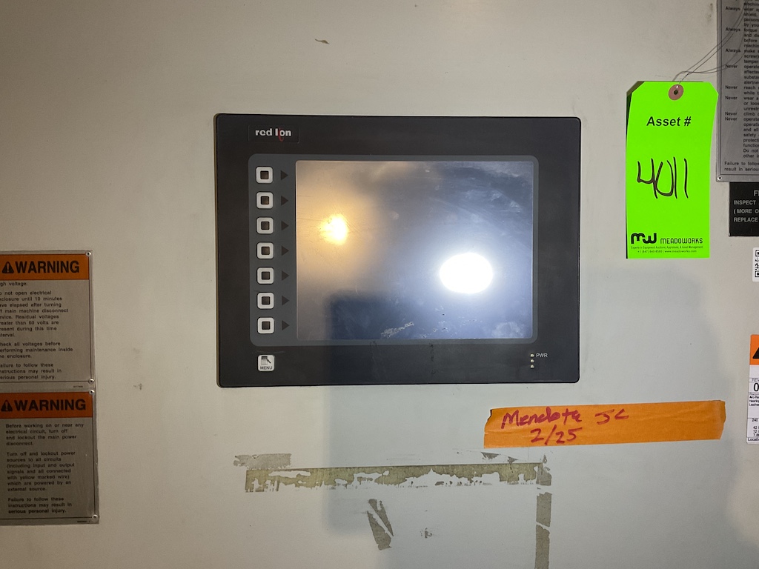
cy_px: 284
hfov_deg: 61.7
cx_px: 380
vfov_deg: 48.2
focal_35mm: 29
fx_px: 636
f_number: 1.8
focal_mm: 3
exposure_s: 1/60
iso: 80
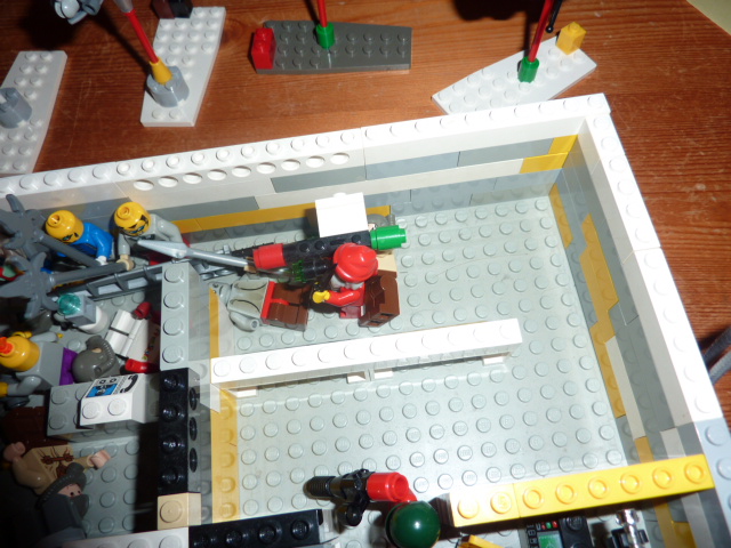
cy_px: 274
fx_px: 528
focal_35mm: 25
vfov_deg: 54.9
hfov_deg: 69.4
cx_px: 366
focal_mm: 4.1
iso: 100
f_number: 3.3
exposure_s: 1/30
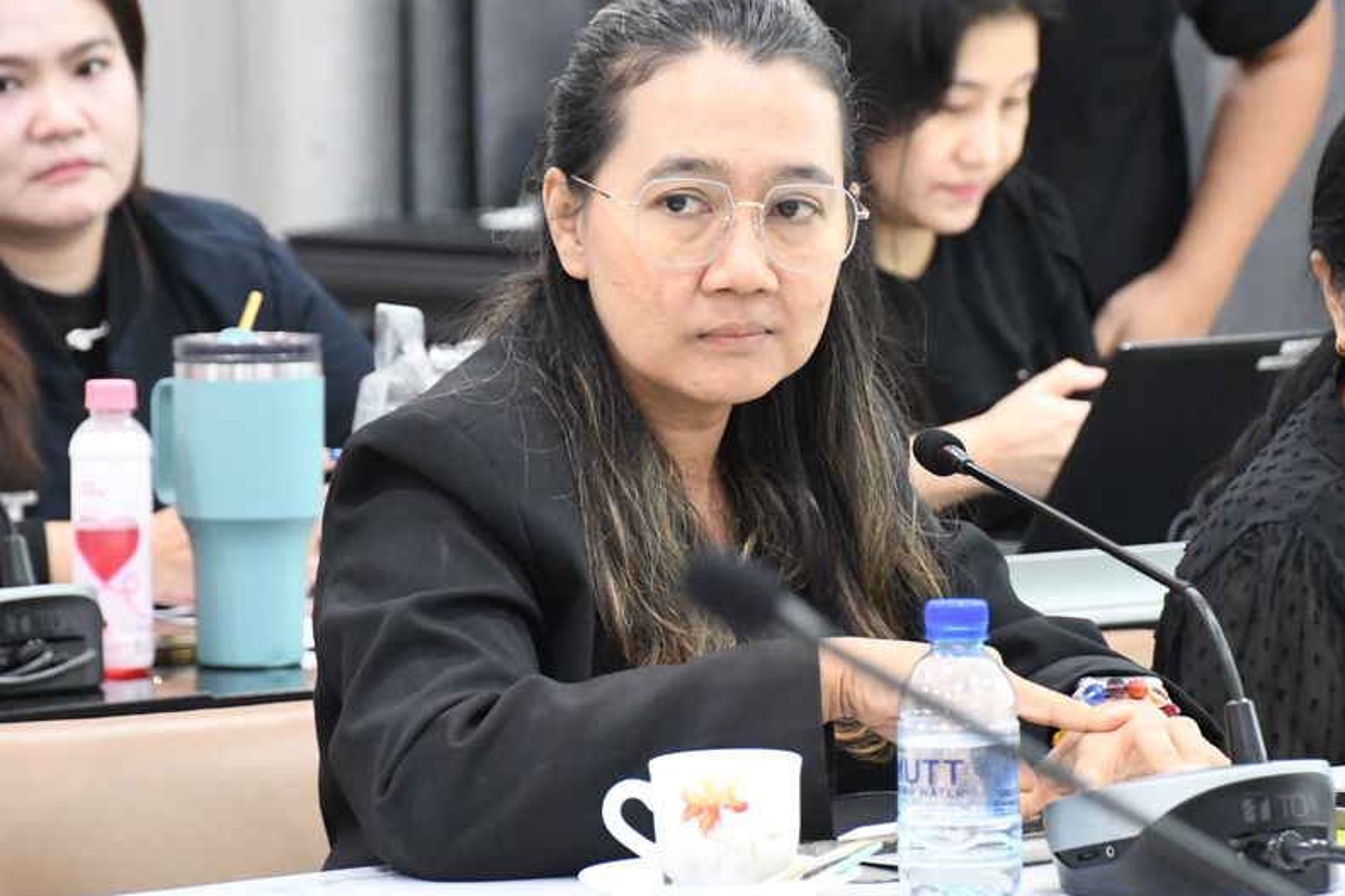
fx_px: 10159
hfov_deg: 7.6
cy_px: 429
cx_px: 707
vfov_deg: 5.1
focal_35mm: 272
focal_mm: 140
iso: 5000
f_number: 6
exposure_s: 1/50
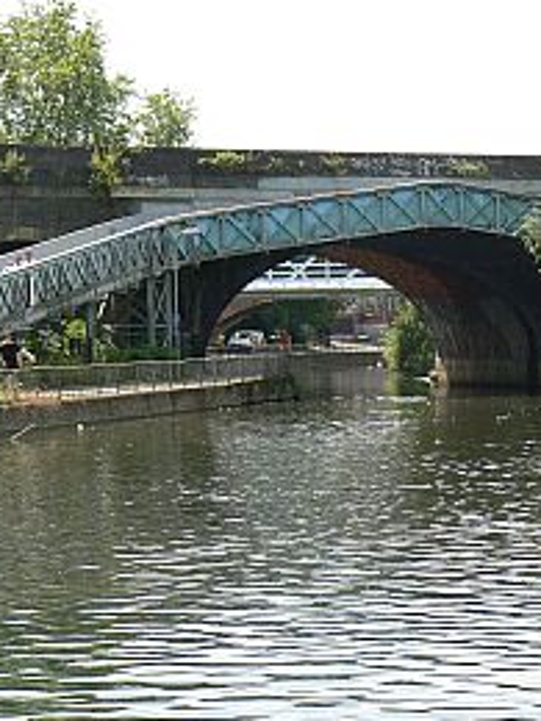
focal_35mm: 117
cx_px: 444
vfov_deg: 16.8
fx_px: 2438
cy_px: 359
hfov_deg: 12.6
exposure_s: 1/250
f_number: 5.6
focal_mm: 14.5
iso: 80
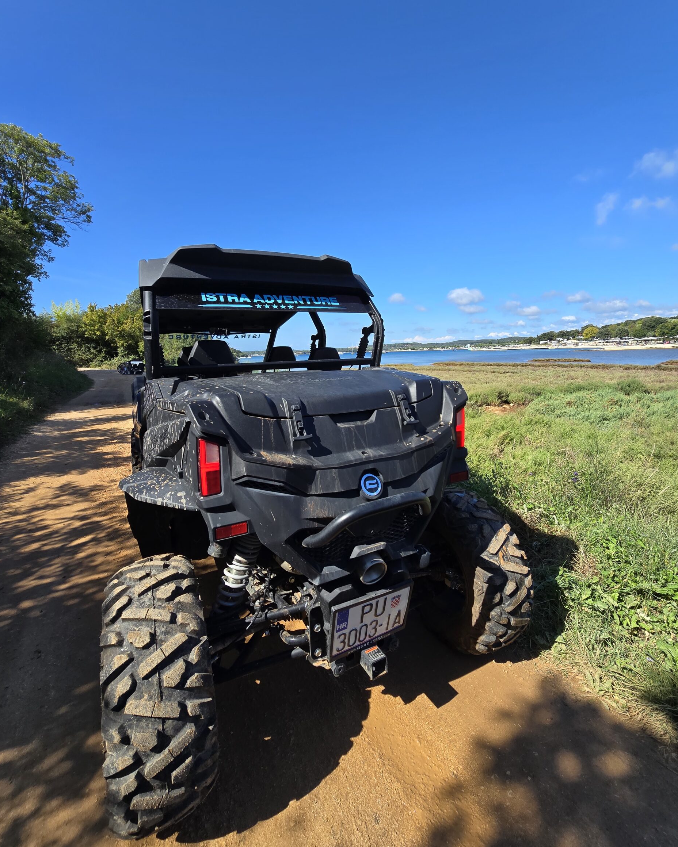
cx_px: 341
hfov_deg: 88.0
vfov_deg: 100.4
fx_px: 351
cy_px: 386
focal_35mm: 14
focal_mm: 2.2
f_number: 2.2
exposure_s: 1/1554
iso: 50
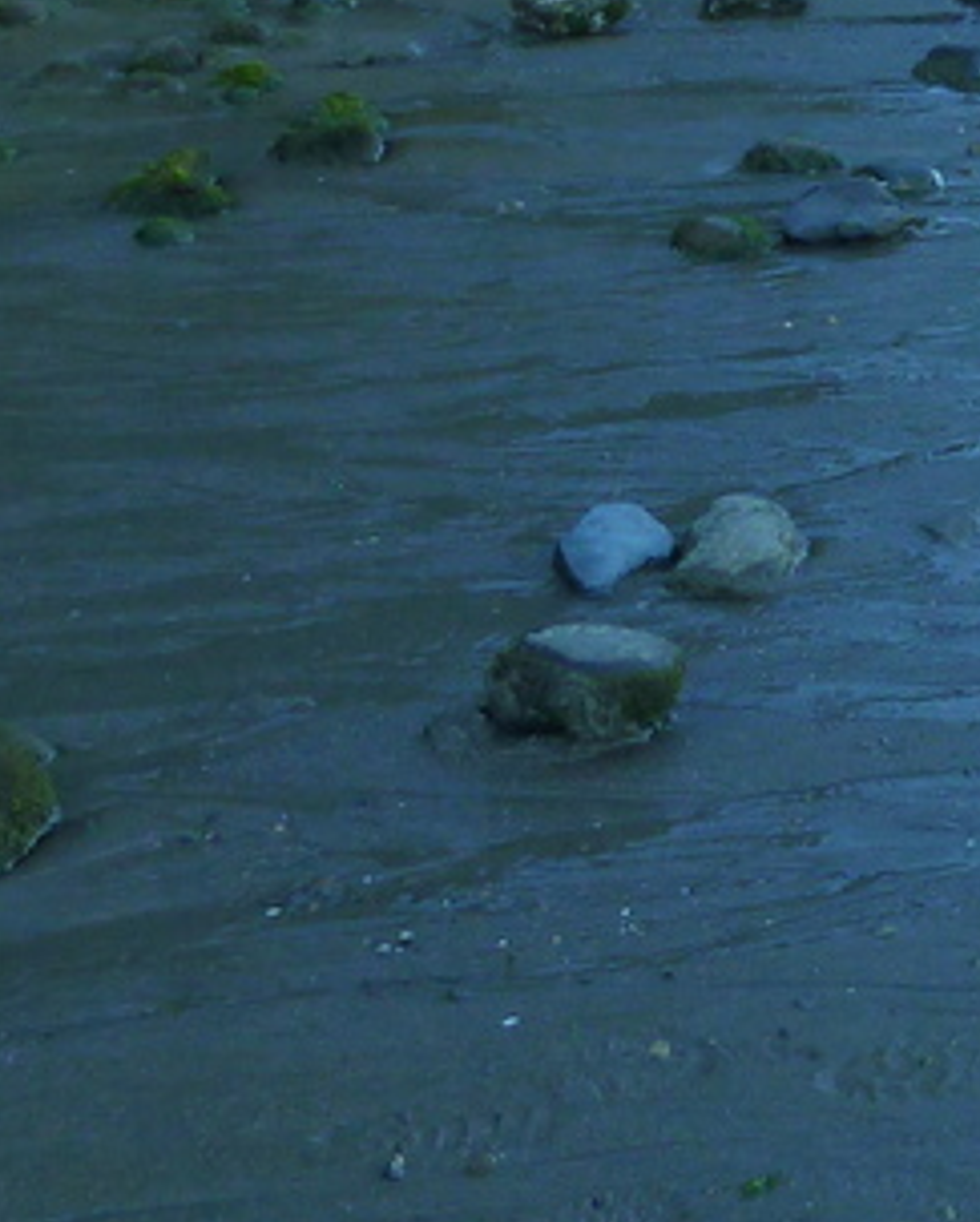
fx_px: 3729
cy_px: -56
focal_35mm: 103
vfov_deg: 18.1
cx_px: 1770
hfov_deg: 13.4
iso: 125
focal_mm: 4.5
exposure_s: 1/125
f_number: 3.3
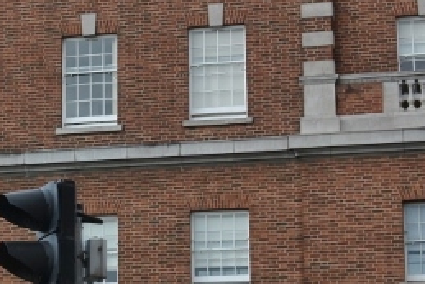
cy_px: 254
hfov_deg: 13.6
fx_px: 1712
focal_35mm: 145
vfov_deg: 9.4
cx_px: -144
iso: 200
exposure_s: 1/200
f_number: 7.1
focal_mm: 25
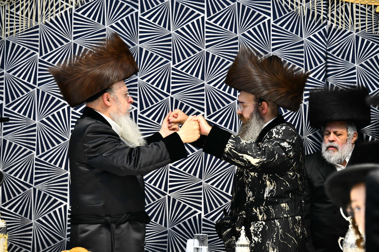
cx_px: 190
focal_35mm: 135
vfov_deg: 10.2
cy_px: 126
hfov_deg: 15.2
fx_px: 1421
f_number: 5.6
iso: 2000
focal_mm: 135
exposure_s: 1/125
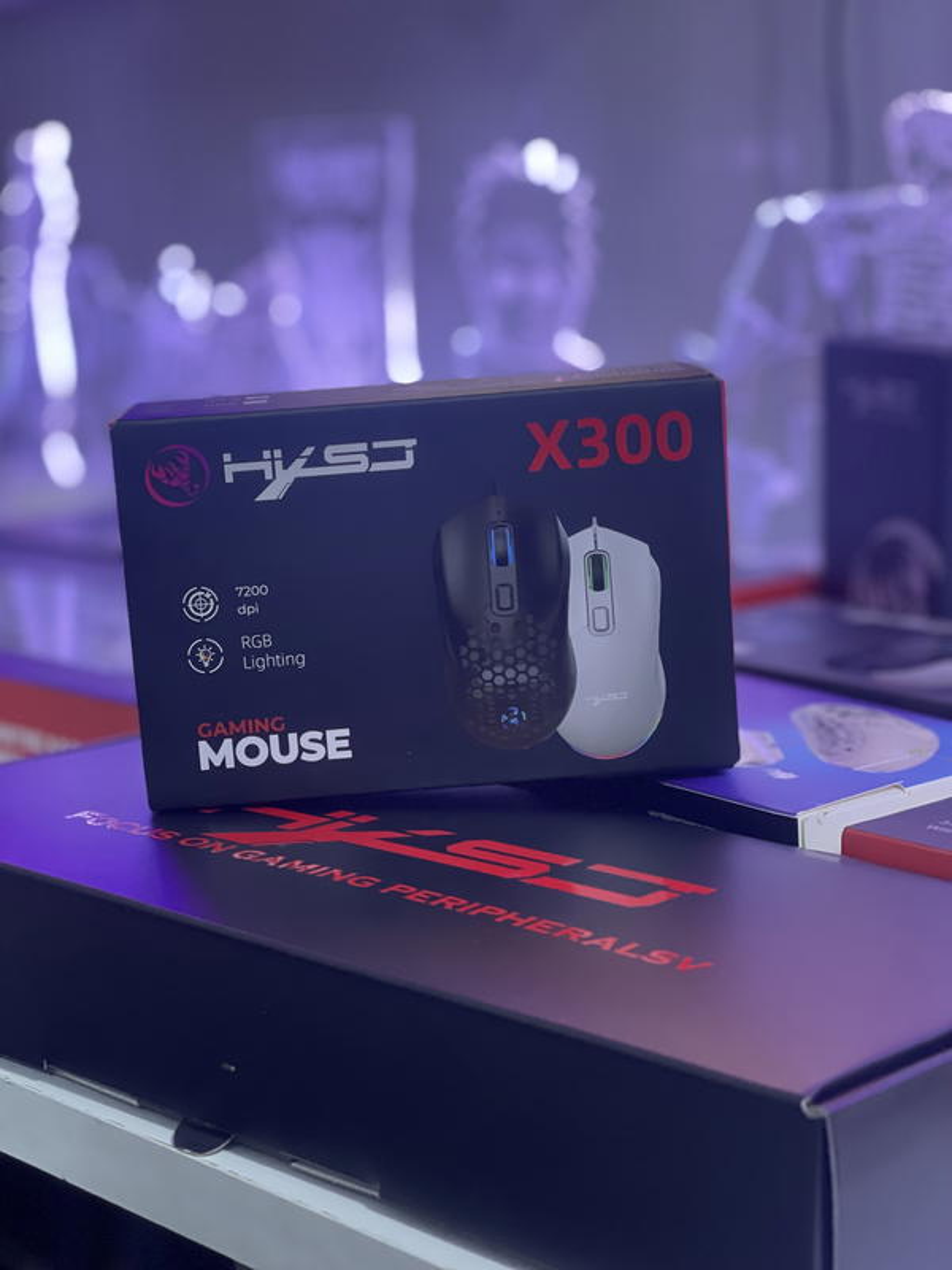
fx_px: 2347
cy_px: 635
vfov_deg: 30.3
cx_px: 476
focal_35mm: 64
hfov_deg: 22.9
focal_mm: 7.5
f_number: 2.2
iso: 250
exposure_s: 1/82
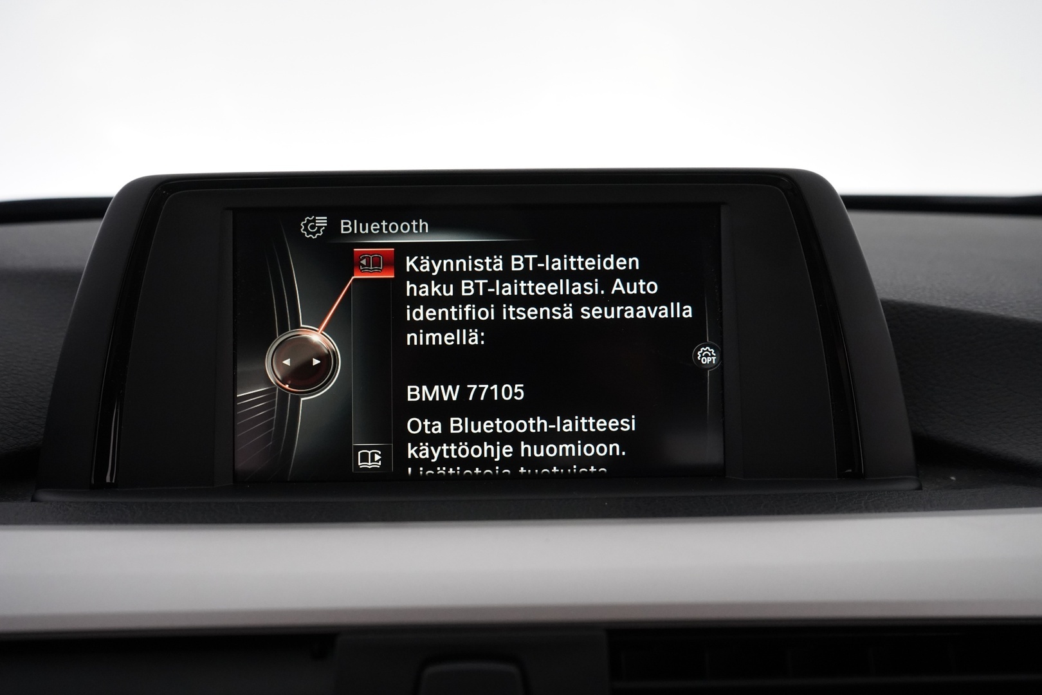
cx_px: 521
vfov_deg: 46.4
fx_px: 810
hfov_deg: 65.5
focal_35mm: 28
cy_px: 348
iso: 4000
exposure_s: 1/50
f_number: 6.3
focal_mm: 28
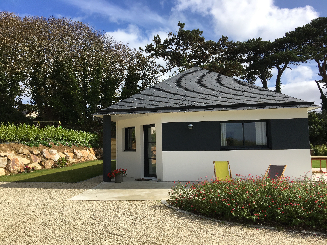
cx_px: 164
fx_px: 274
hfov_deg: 61.7
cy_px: 122
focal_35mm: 29
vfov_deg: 48.2
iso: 25
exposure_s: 1/1709
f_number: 2.2
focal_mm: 4.15
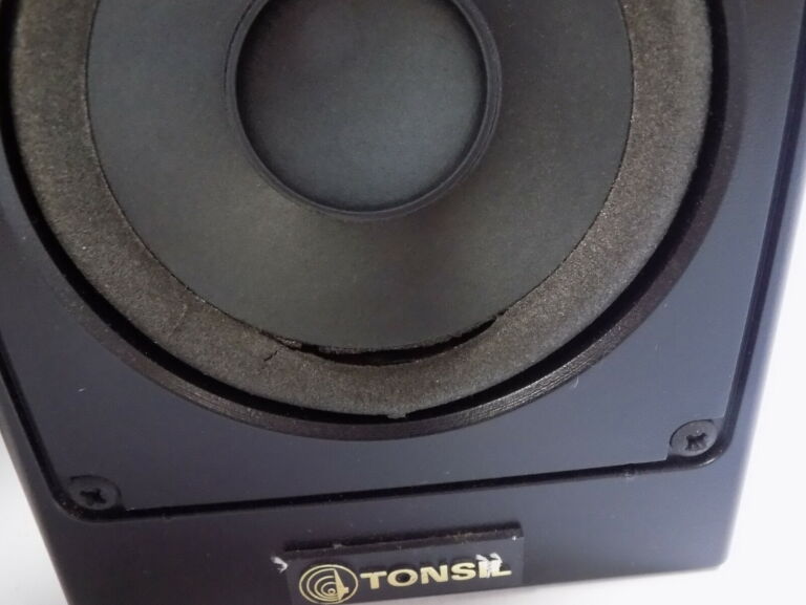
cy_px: 302
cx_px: 403
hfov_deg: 53.9
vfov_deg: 41.8
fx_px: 792
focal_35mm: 34
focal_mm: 6.1
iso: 800
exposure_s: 1/30
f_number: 3.4
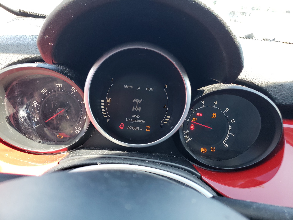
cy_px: 110
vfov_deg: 53.1
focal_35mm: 26
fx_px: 220
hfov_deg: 67.3
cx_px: 146
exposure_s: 1/120
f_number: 1.5
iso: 66
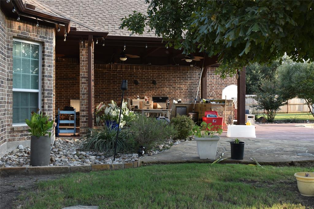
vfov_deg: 33.0
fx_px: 353
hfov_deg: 47.9
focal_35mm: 40
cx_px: 157
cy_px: 104
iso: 360
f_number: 5.6
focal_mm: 27
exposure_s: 1/250
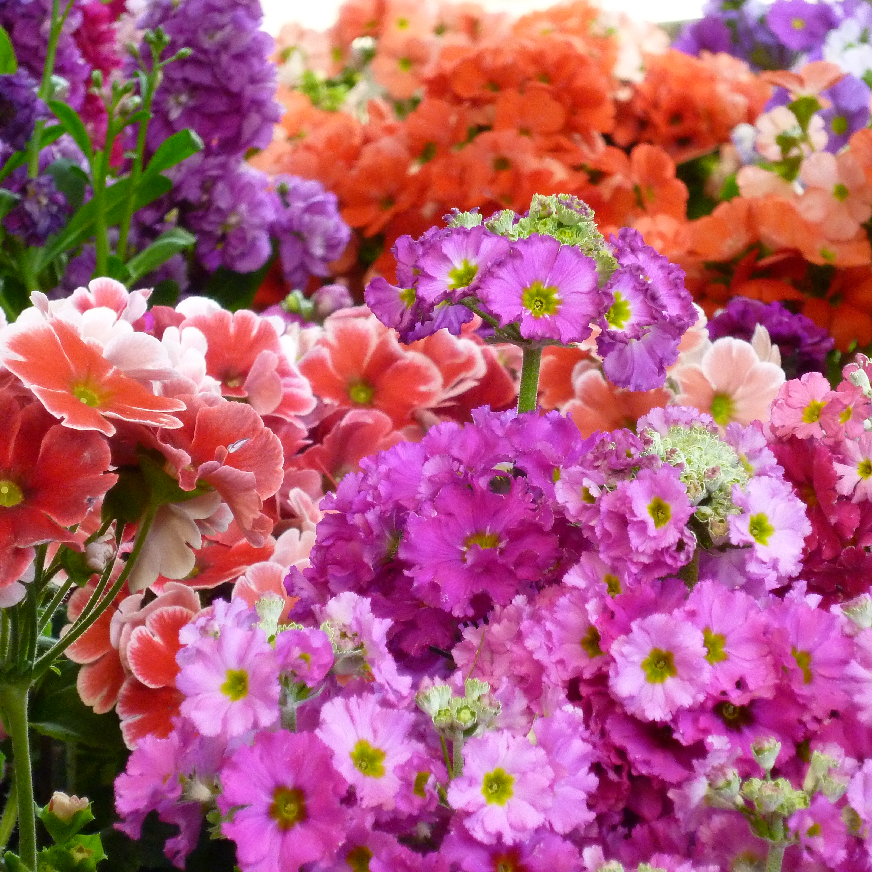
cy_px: 437
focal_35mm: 173
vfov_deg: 10.1
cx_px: 455
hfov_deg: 10.1
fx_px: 4930
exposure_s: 1/10
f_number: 5.9
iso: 400
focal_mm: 22.5
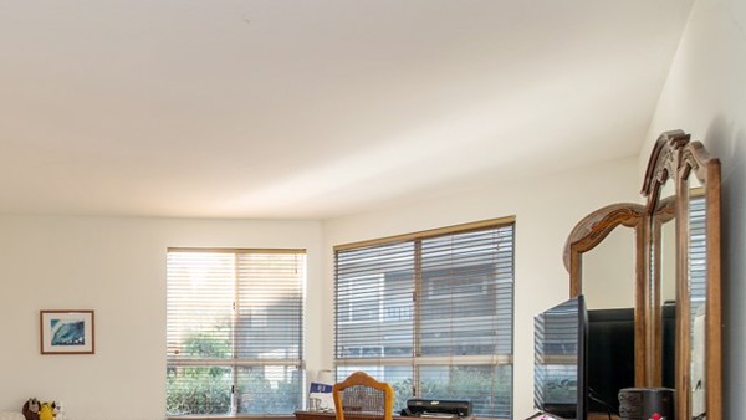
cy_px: 372
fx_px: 495
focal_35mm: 25
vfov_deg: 42.5
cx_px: 121
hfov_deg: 65.4
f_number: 4.5
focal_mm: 14
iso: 200
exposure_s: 1/60
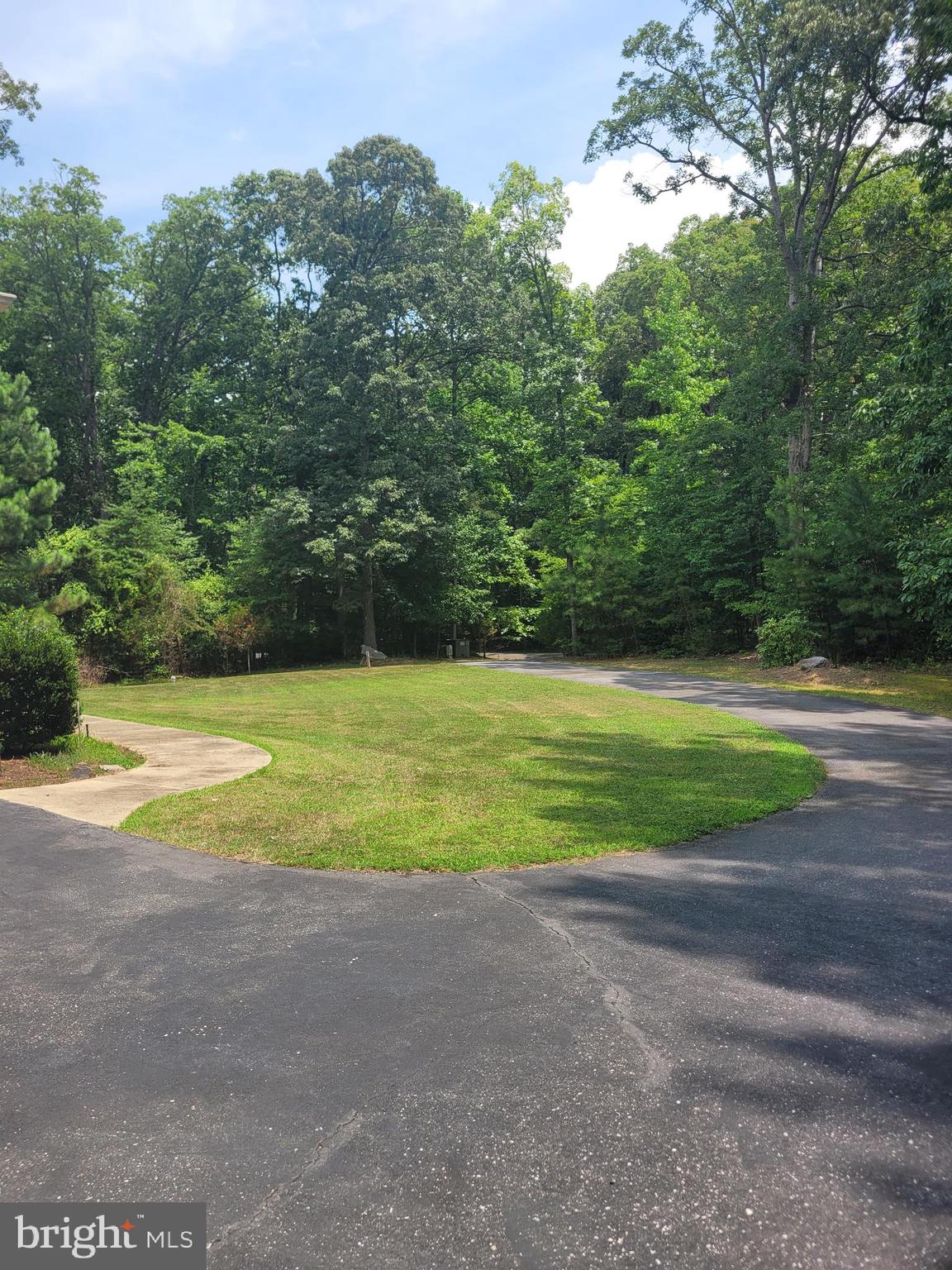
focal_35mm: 26
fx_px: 953
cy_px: 635
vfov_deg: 67.3
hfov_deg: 53.1
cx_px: 476
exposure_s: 1/1756
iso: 40
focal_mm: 5.4
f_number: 1.8
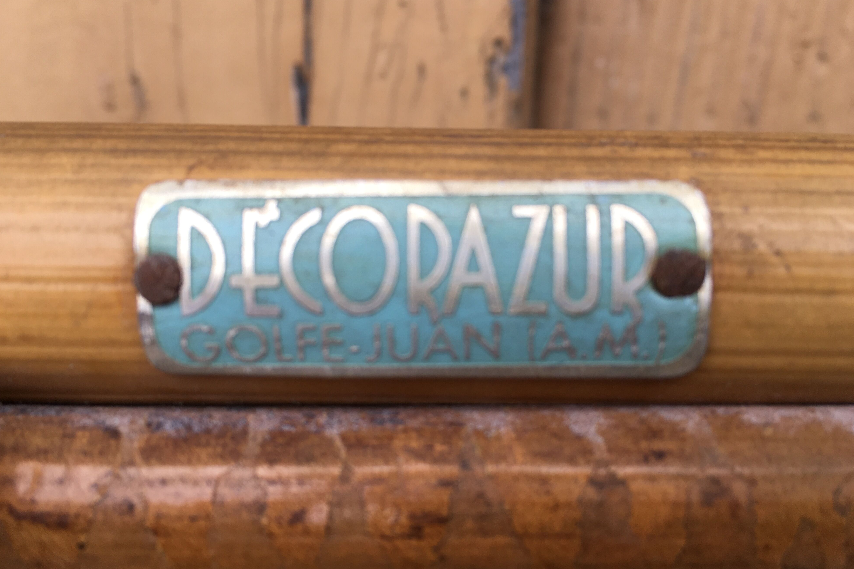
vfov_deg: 42.3
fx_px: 735
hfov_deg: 60.3
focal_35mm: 31
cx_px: 430
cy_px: 298
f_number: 2.2
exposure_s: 1/145
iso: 25
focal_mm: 4.15
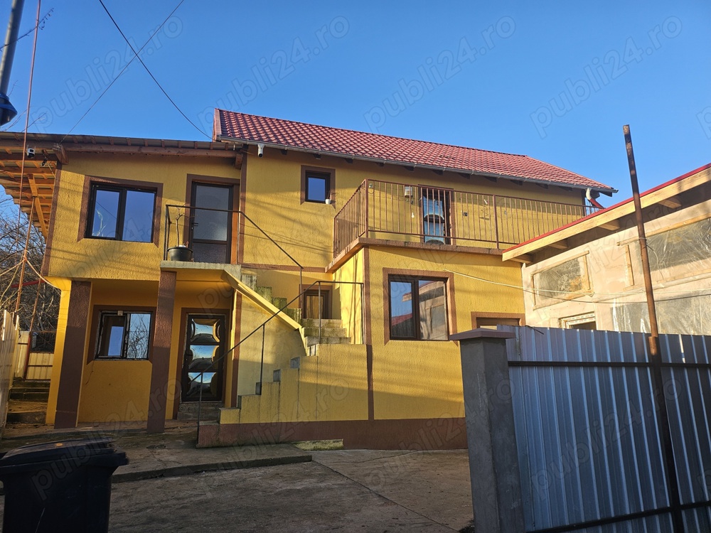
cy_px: 266
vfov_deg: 56.8
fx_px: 493
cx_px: 356
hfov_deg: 71.6
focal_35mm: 24
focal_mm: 5
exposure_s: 1/1055
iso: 50
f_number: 1.8
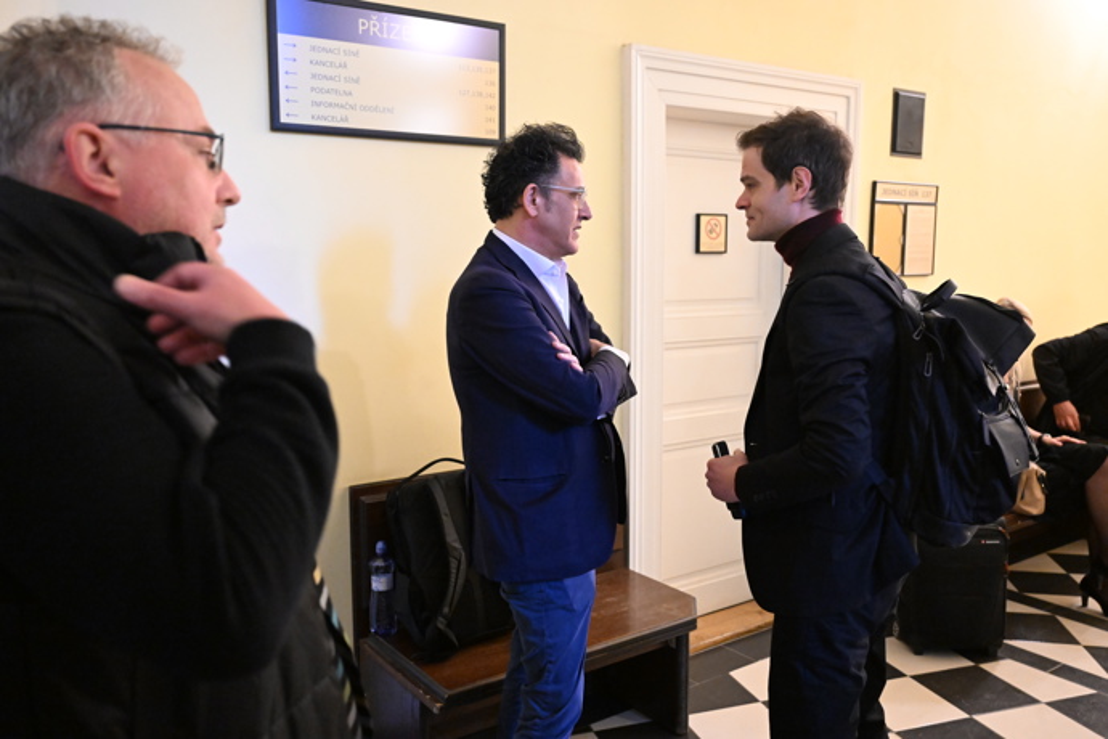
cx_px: 554
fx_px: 923
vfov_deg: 43.6
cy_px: 370
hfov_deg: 61.9
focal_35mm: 30
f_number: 3.5
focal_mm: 30
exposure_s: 1/160
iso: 8000
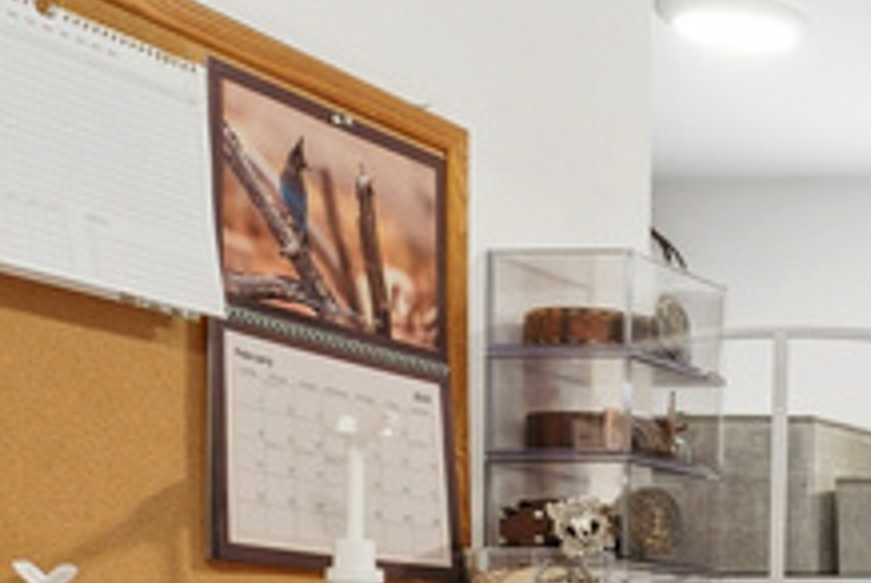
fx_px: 1840
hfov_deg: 18.6
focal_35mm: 76
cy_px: 737
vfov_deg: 17.1
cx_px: 1682
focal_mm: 16.2
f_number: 7.1
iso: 1600
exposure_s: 1/1600
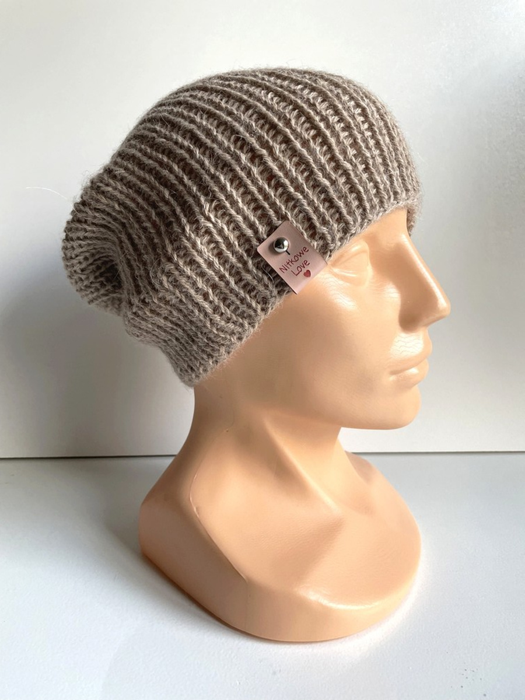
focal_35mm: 26
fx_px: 526
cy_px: 350
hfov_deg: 53.1
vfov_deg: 67.3
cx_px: 262
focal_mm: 4.2
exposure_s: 1/121
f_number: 1.6
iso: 125
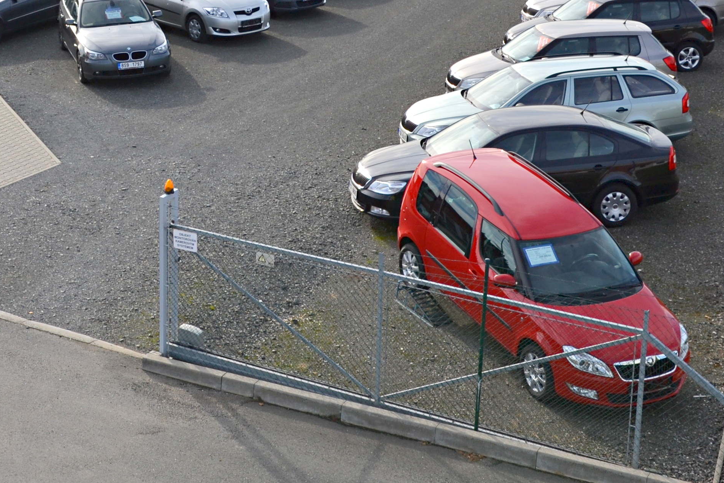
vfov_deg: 19.1
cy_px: -6
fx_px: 1392
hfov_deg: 28.2
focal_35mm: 69
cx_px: 94
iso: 100
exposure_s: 1/250
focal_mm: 19
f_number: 7.1
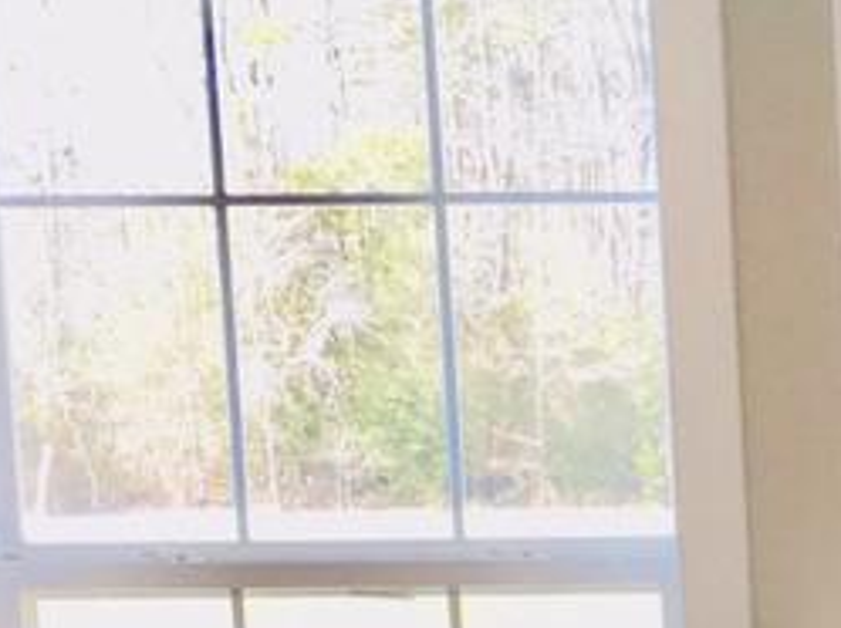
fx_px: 4076
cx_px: 1604
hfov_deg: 10.9
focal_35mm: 168
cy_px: 1057
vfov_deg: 8.5
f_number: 2.2
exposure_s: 1/120
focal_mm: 4.15
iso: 40
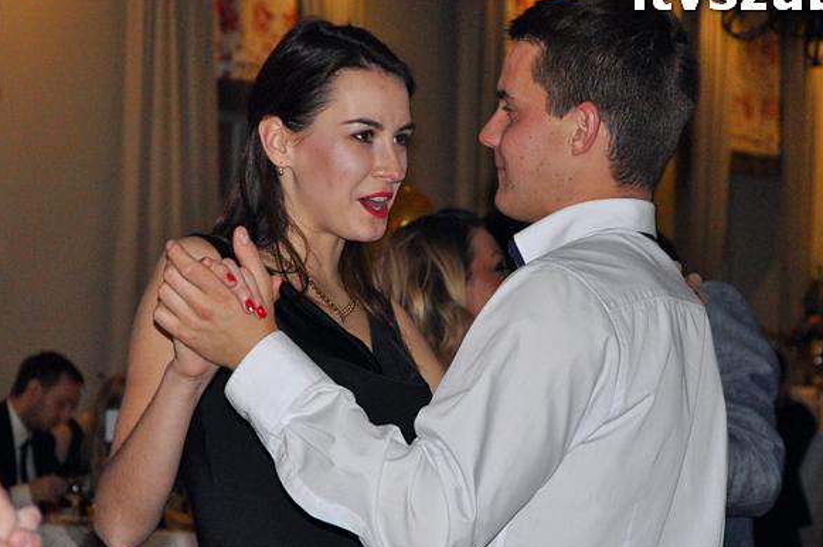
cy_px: 342
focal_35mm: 136
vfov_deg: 10.1
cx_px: 395
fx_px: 3106
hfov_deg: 15.1
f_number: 5.3
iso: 2000
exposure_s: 1/60
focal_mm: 62
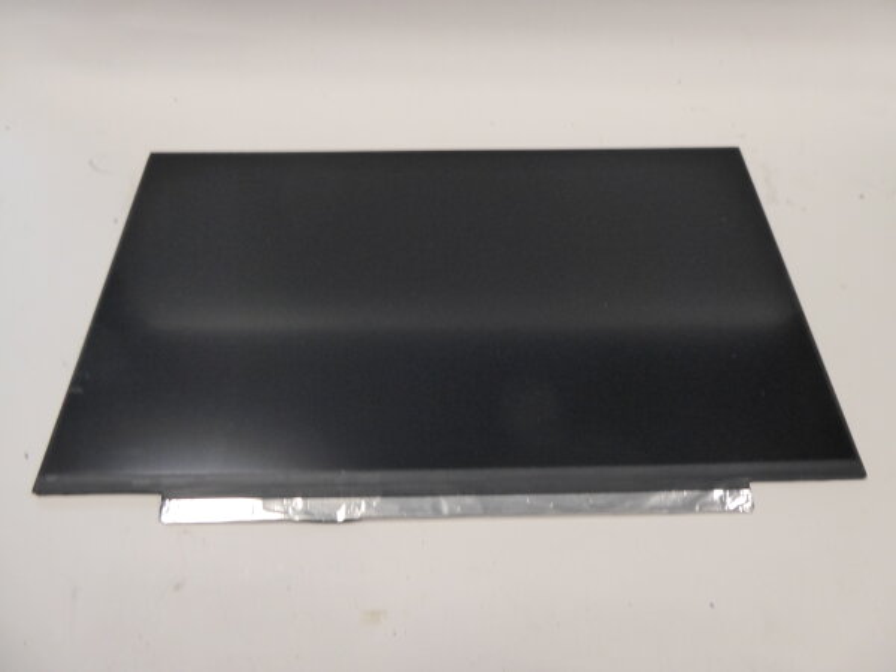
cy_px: 336
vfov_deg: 54.9
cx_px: 448
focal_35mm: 25
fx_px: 647
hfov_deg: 69.4
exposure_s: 1/50
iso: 400
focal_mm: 4.3
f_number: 3.3
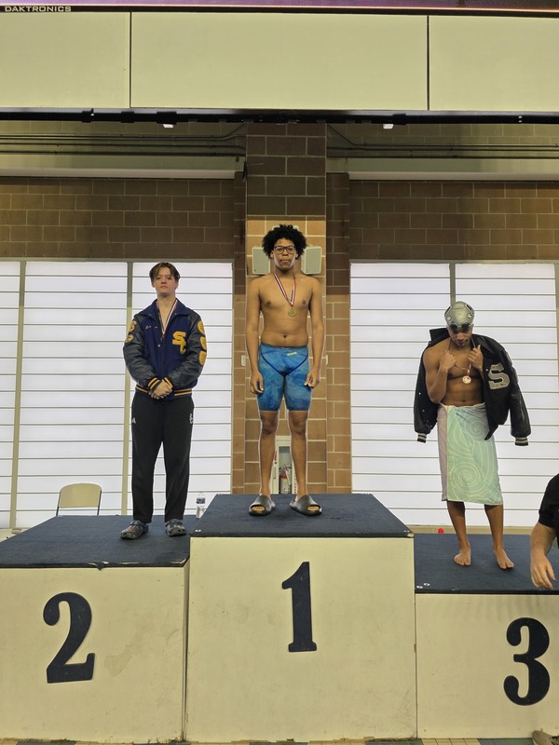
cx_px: 280
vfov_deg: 73.9
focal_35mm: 23
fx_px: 495
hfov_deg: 58.9
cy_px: 372
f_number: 1.7
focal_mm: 6.3
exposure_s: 1/65.1
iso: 20
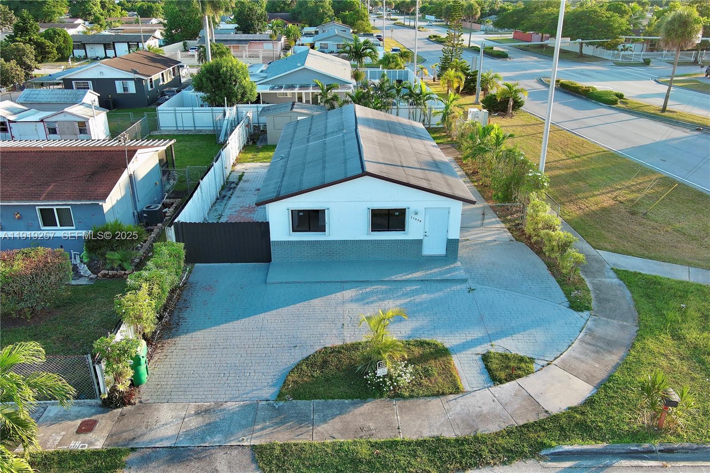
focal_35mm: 29
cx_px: 355
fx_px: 572
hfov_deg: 63.7
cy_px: 236
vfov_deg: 44.9
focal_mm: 10.57
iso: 100
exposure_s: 1/248
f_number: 2.8
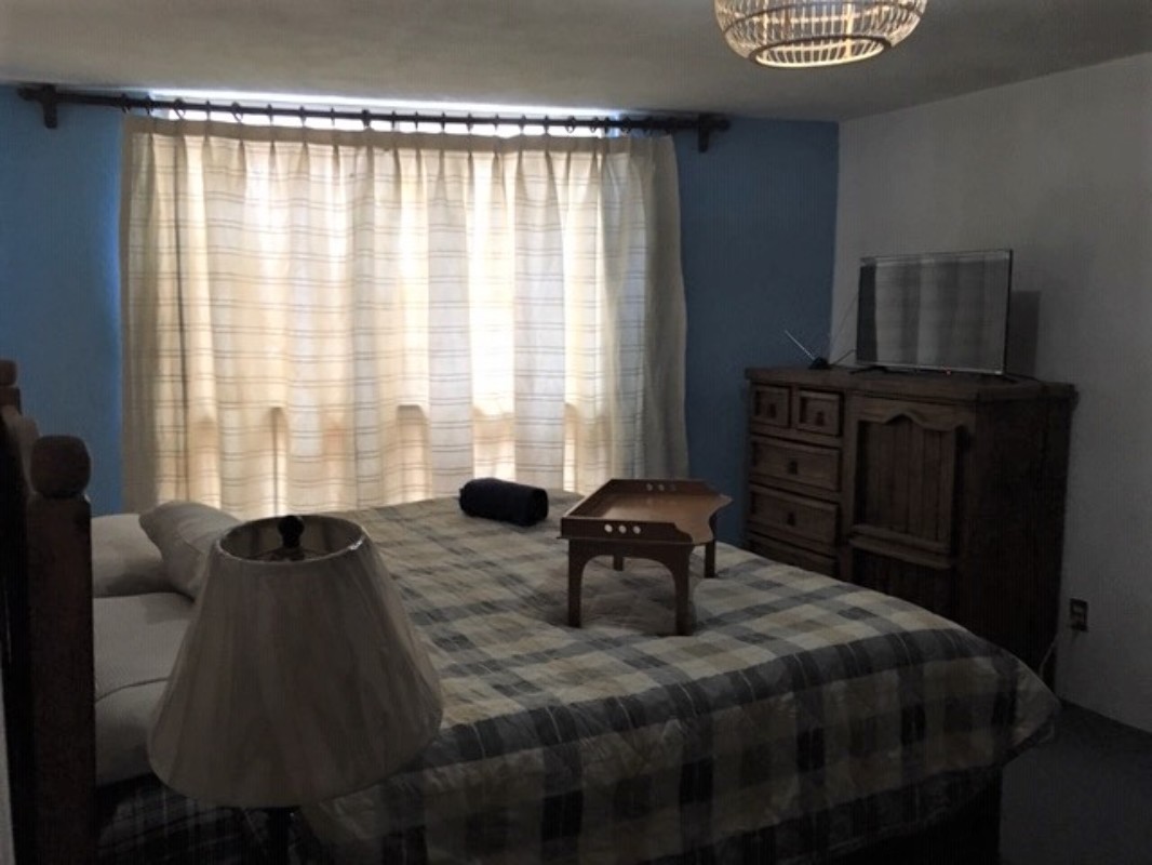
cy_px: 432
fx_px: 965
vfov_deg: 48.2
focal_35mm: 29
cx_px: 576
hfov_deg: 61.6
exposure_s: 1/30
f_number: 2.2
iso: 160
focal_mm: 4.15
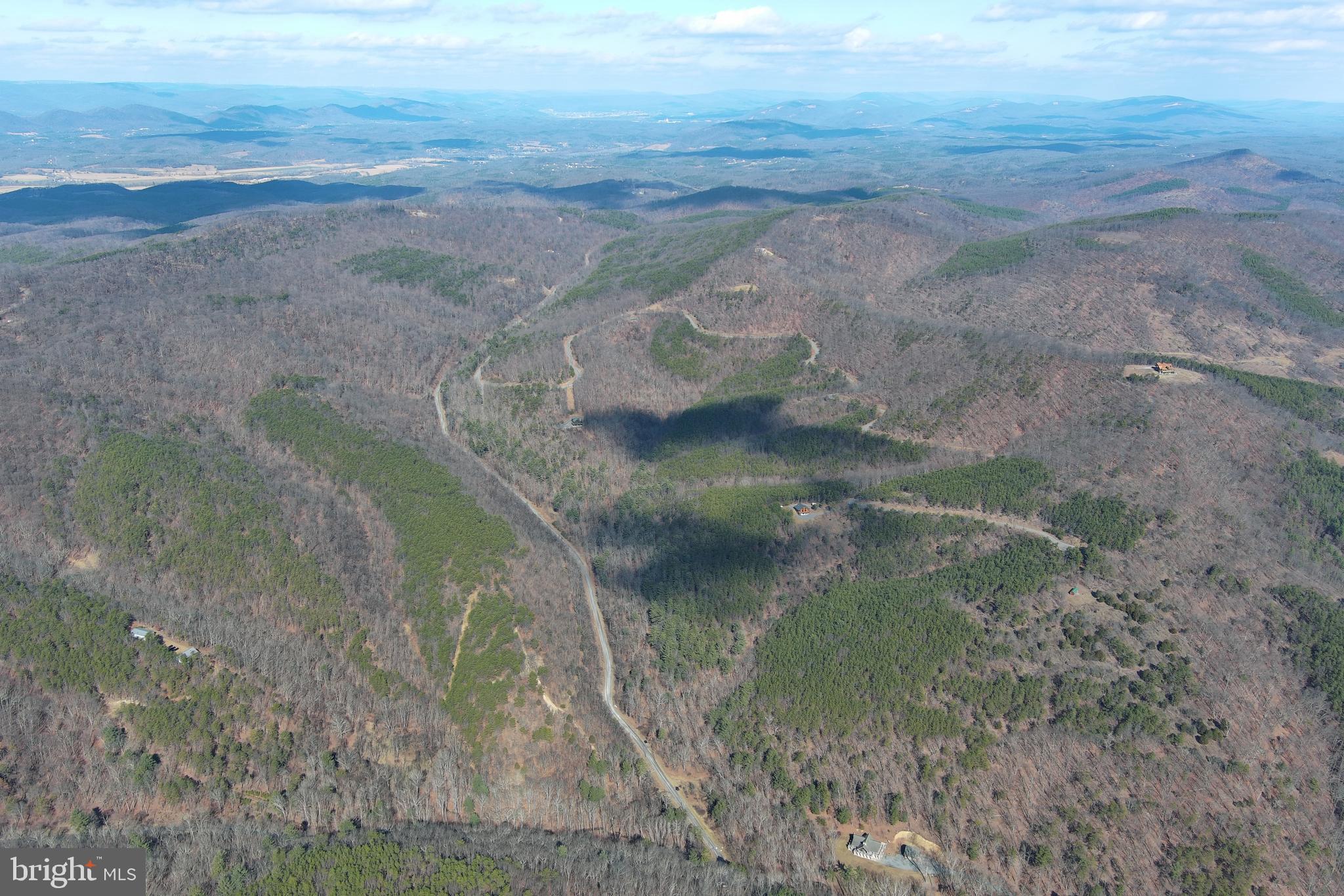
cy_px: 448
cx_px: 672
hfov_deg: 63.7
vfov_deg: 45.0
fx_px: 1083
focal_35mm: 29
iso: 100
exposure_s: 1/936
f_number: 2.8
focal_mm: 10.57
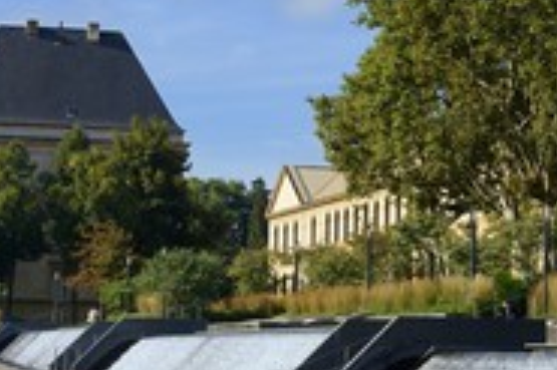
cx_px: 373
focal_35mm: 141
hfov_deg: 14.5
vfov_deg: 9.7
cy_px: 250
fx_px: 2180
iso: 200
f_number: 13
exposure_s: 1/200
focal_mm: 62
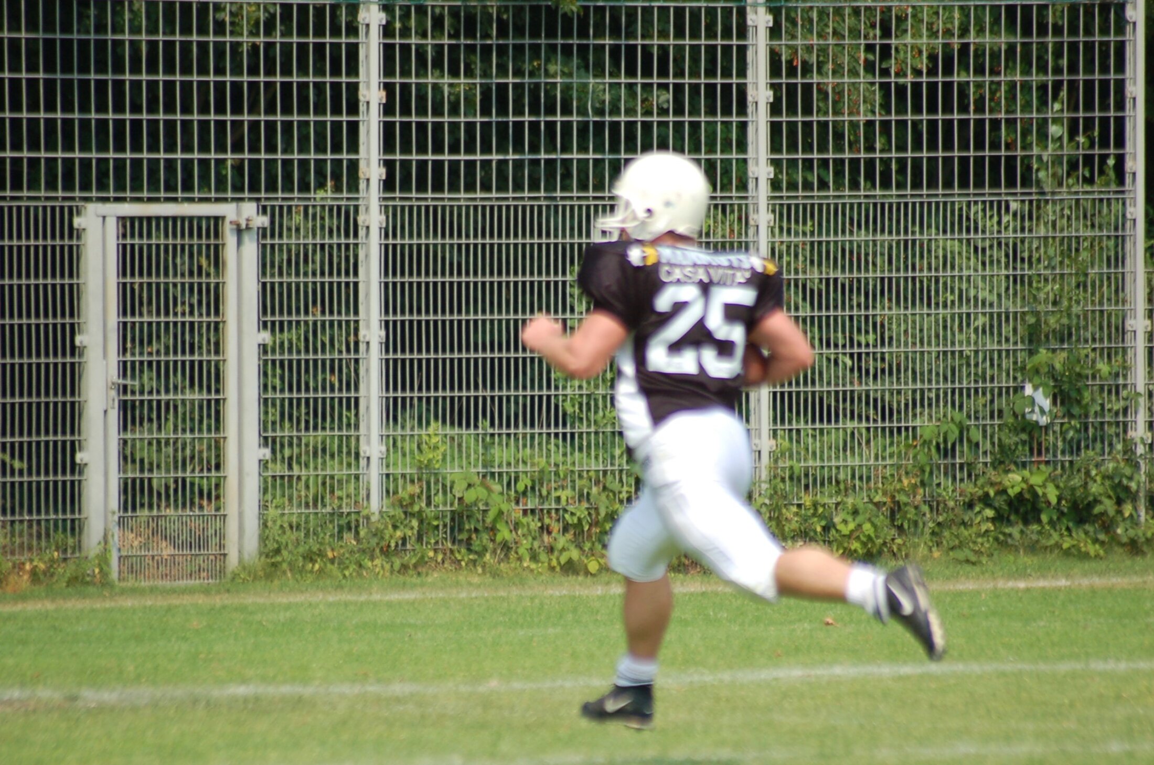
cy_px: 382
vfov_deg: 3.0
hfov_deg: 4.6
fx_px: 14398
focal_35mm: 450
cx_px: 577
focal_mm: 300
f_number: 5.6
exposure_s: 1/1000
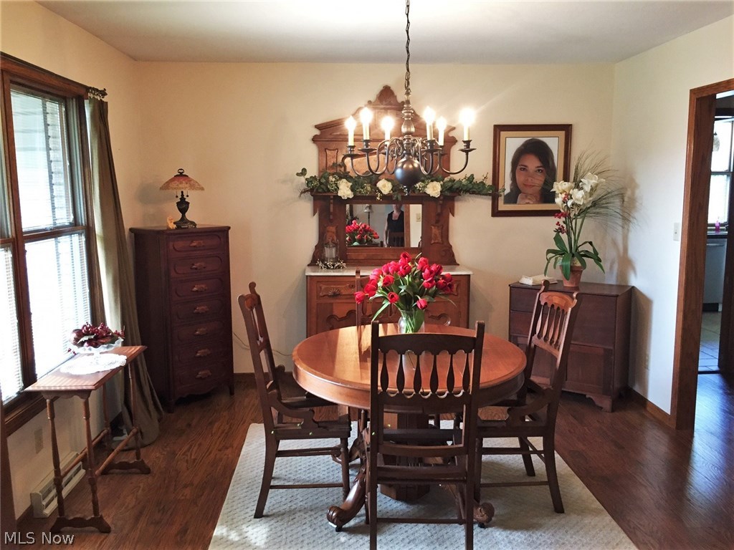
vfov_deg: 48.2
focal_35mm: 29
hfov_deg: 61.7
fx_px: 615
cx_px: 367
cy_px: 275
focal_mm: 4.15
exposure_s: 1/30
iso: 160
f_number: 2.2
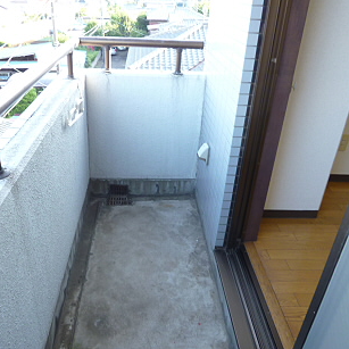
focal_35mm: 29
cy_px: 177
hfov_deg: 55.3
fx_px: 331
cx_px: 144
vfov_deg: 55.6
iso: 125
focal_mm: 4.3
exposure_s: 1/60
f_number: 2.5
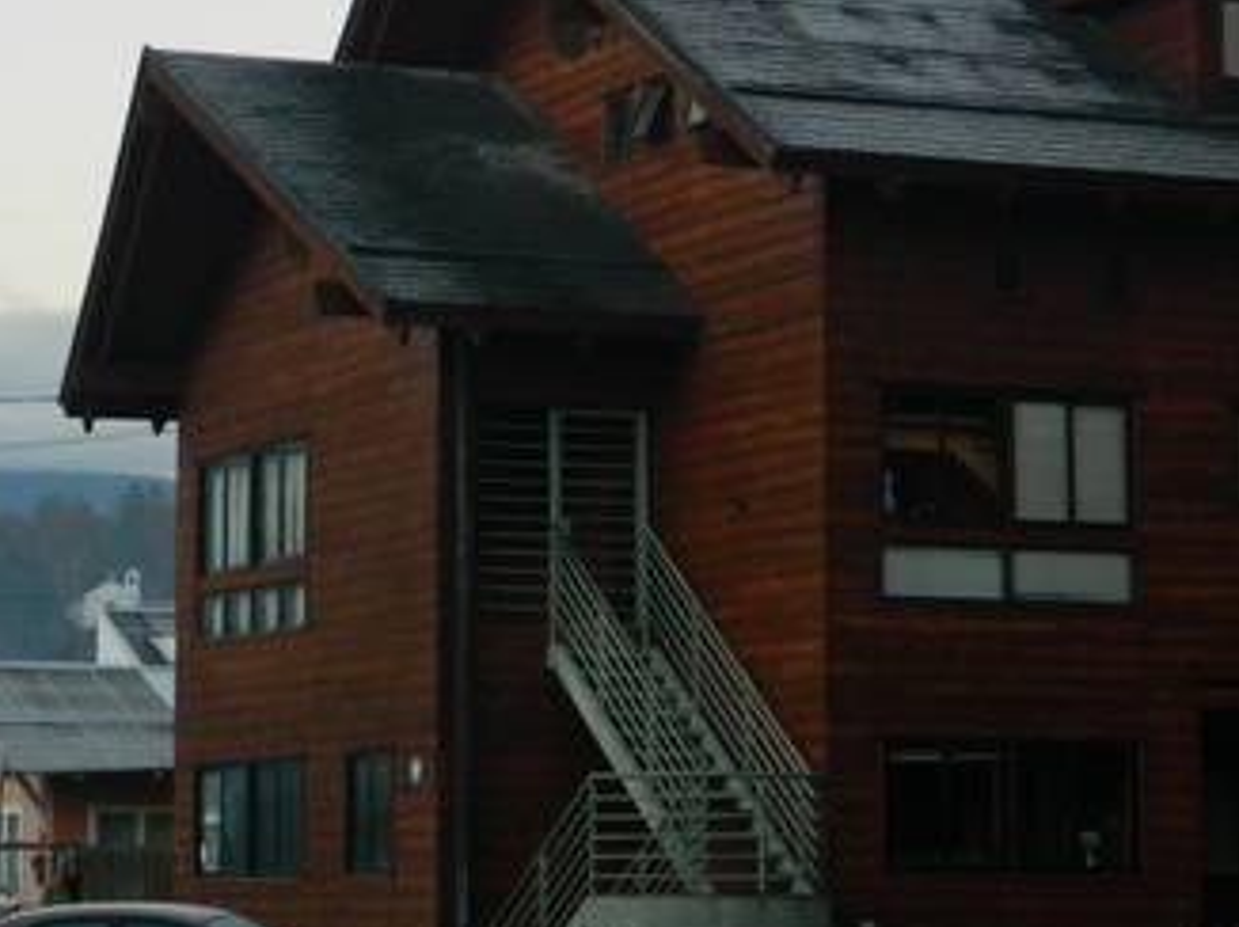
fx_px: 5007
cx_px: 418
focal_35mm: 140
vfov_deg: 10.6
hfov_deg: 14.1
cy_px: 391
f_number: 3.8
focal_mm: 10.2
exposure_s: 1/30
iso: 160
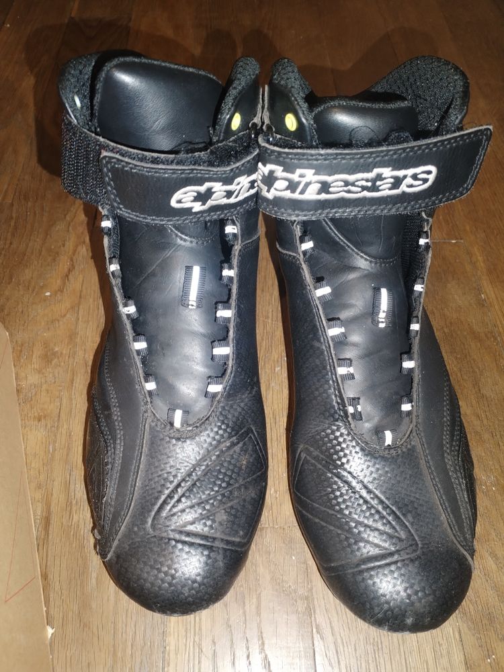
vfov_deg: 67.3
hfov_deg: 53.1
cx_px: 252
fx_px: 505
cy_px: 336
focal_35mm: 26
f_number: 1.8
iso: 916
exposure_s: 1/24
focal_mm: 4.75
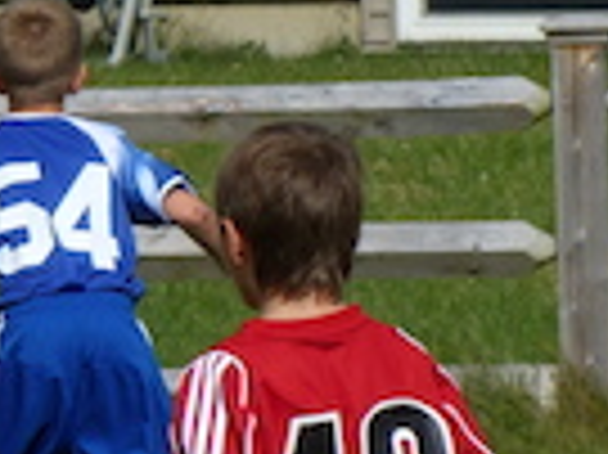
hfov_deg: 1.6
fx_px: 22339
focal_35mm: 1273
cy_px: -117
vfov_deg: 1.2
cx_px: -538
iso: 100
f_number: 4
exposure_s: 1/1300
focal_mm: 58.2
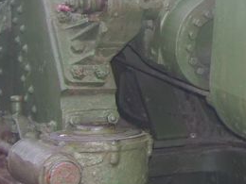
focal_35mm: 114
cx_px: 277
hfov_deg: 16.7
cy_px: -53
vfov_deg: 12.6
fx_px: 810
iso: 80
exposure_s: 1/180
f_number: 2.7
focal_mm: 6
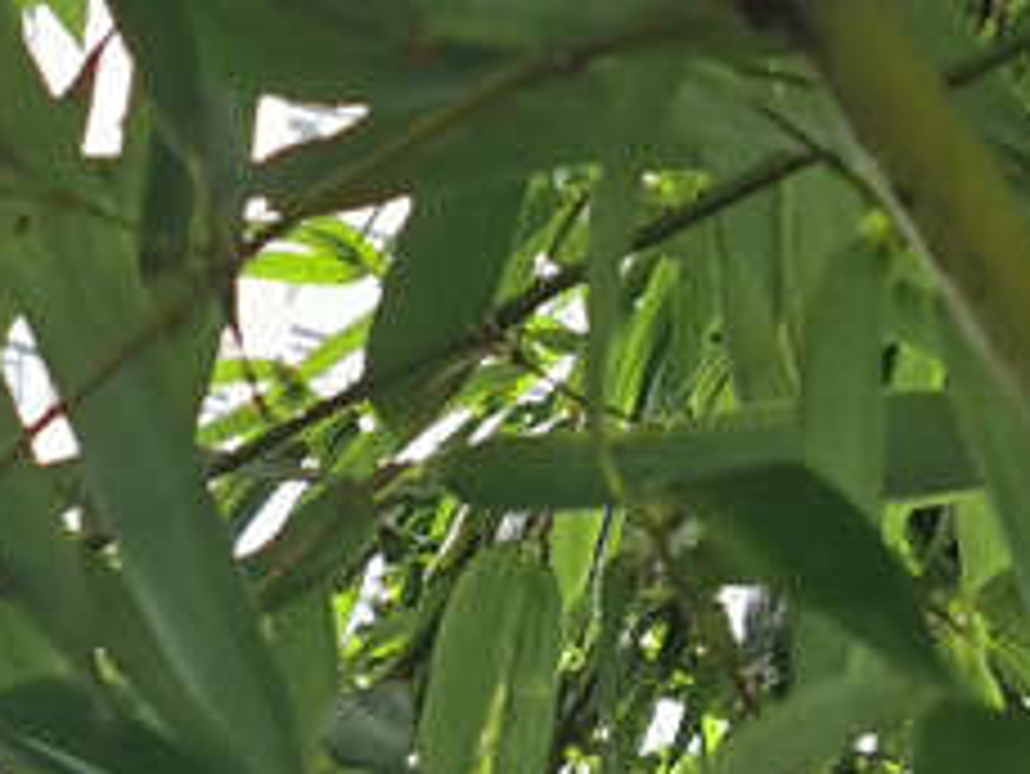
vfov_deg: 8.3
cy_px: -61
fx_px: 5269
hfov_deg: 11.2
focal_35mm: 177
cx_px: 688
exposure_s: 1/102
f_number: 1.6
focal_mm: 5.56
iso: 50
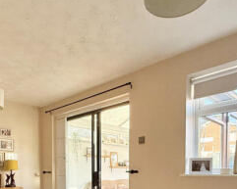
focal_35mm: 33
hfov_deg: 54.2
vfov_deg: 40.3
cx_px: 114
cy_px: 179
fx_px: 232
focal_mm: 2.22
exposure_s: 1/99
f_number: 2.2
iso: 160
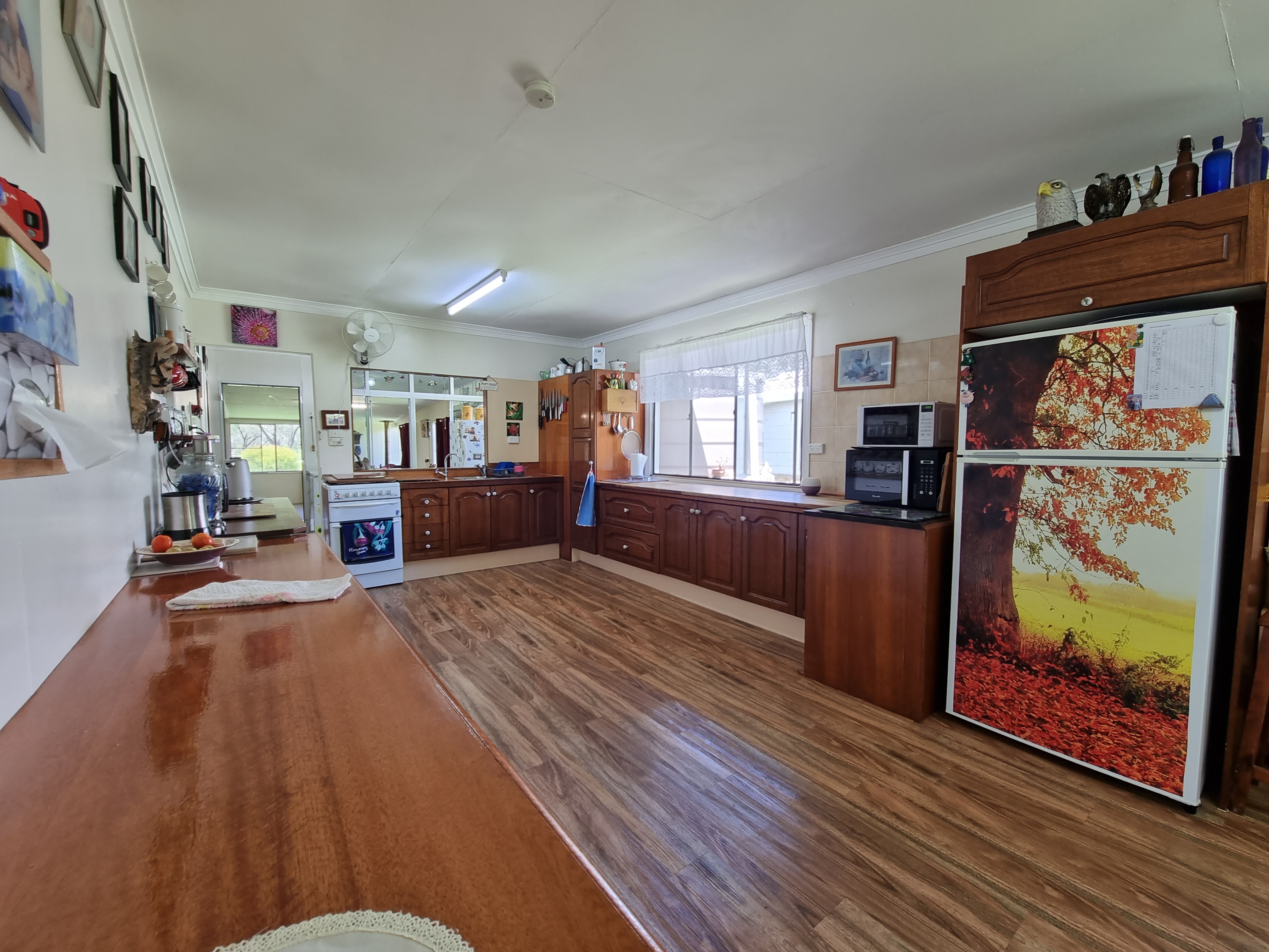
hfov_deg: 106.2
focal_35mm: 13
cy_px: 476
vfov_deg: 89.9
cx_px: 634
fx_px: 477
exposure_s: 1/50
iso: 80
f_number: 2.2
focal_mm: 2.2
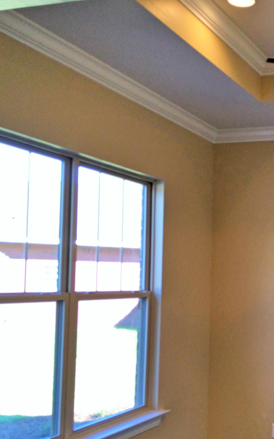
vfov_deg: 41.7
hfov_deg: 24.3
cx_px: 331
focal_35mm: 48
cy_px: 253
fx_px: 573
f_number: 2.2
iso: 40
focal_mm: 4.15
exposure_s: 1/60
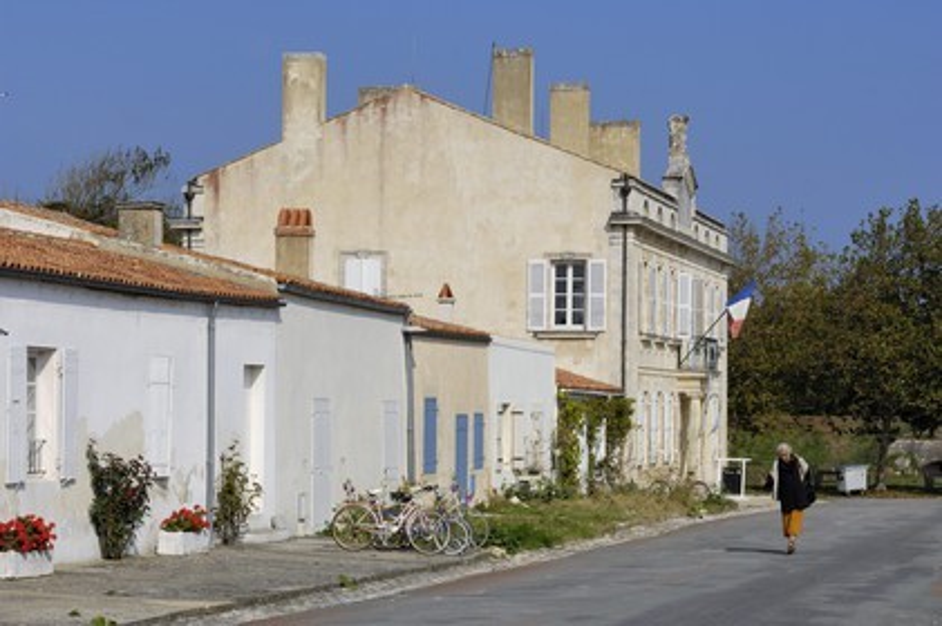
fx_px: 2549
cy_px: 313
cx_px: 471
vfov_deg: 14.0
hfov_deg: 20.9
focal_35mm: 98
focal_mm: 65
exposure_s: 1/160
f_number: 14
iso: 100
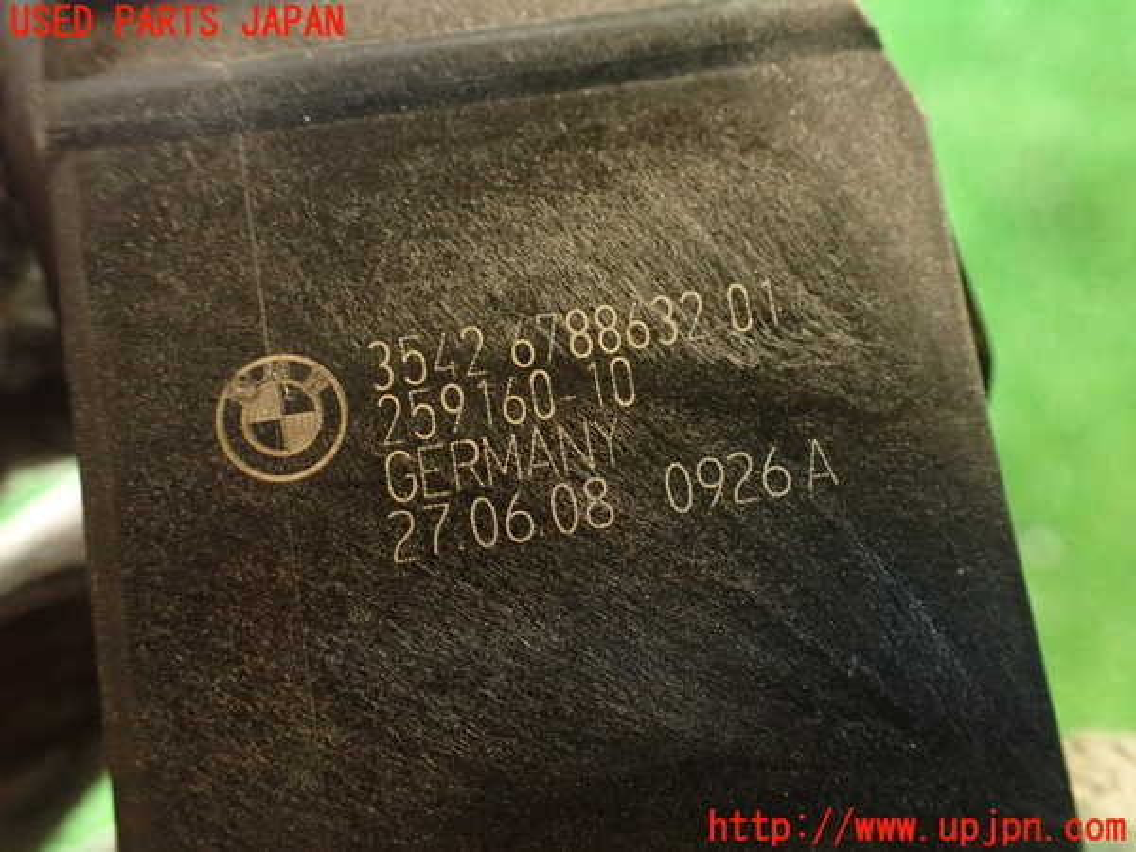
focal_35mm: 32
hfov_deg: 56.8
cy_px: 426
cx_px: 568
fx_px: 1050
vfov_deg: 44.2
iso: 800
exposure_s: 1/30
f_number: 2.4
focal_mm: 5.79
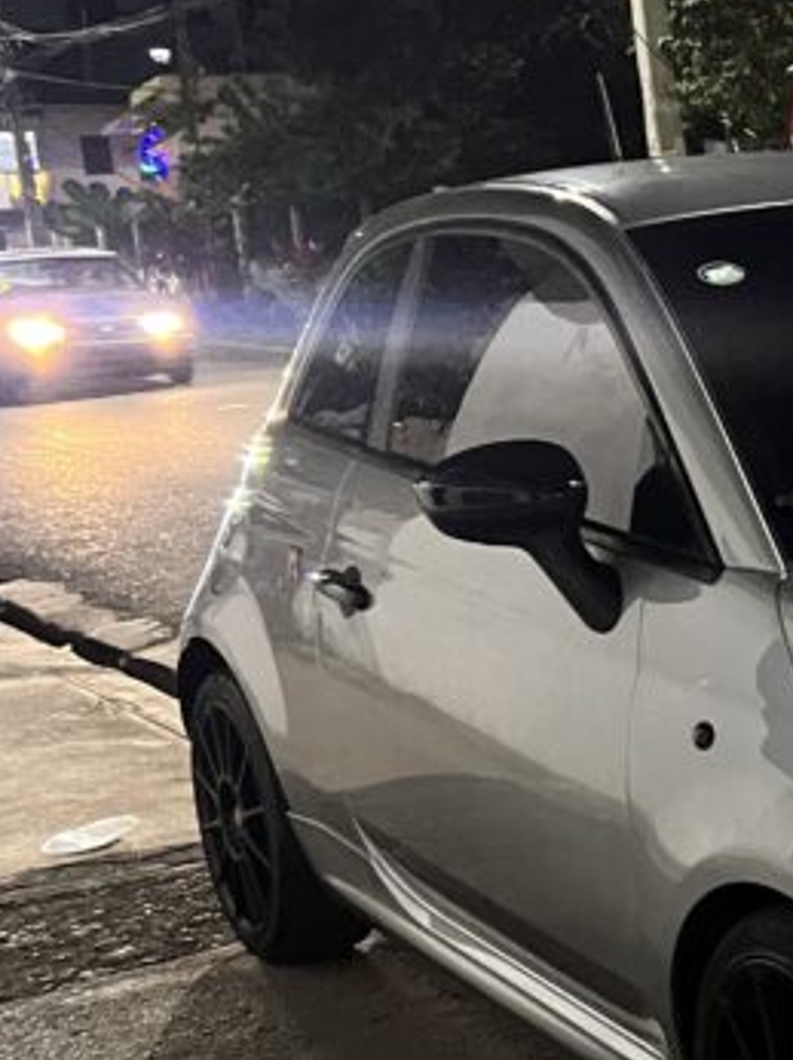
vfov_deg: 25.2
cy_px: 695
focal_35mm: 77
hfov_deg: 17.4
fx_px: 2355
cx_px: 1148
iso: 500
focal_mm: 5.7
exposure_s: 1/30
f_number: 1.5
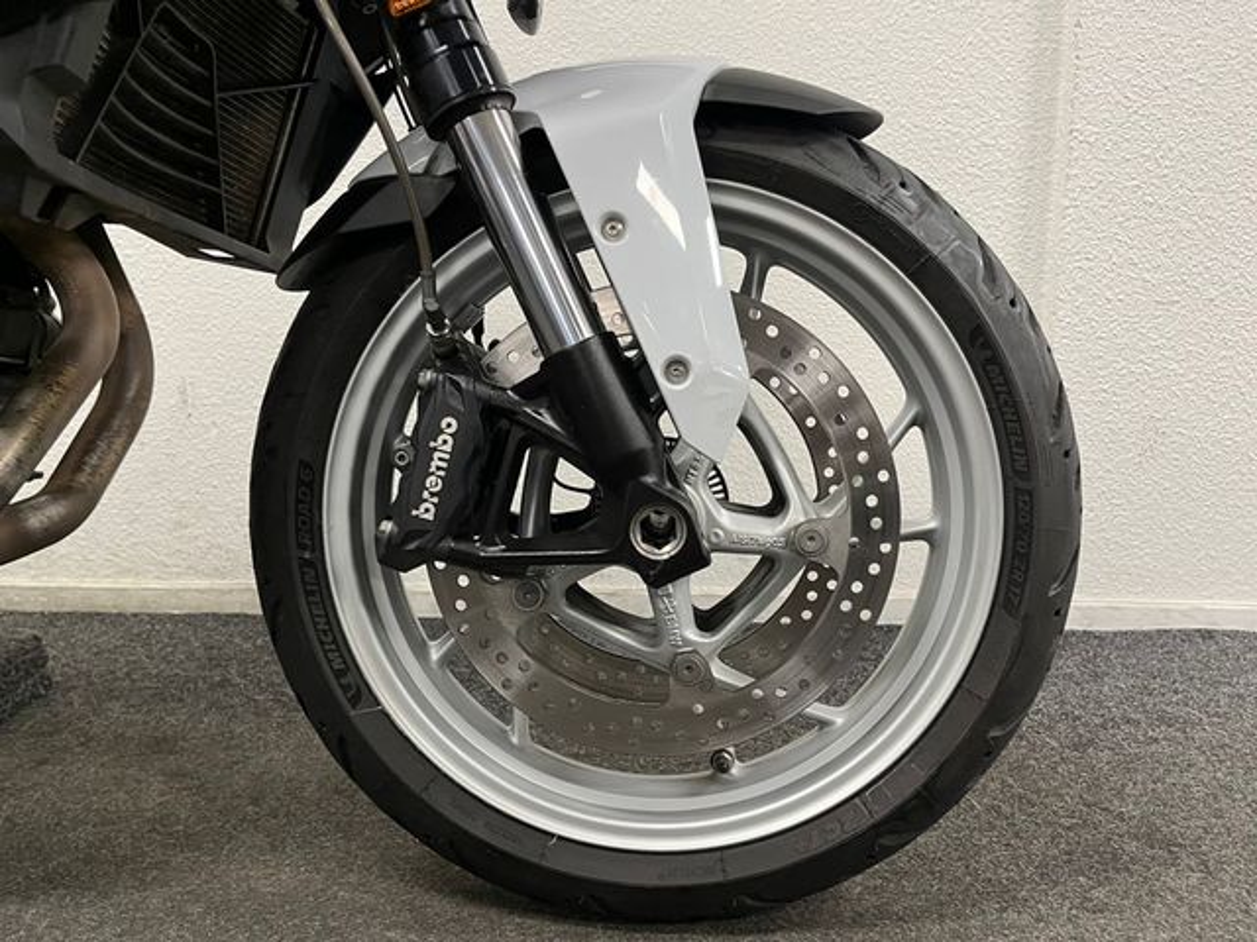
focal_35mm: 26
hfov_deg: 67.3
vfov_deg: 53.1
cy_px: 471
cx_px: 628
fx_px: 944
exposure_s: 1/50
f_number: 1.6
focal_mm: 5.1
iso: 160
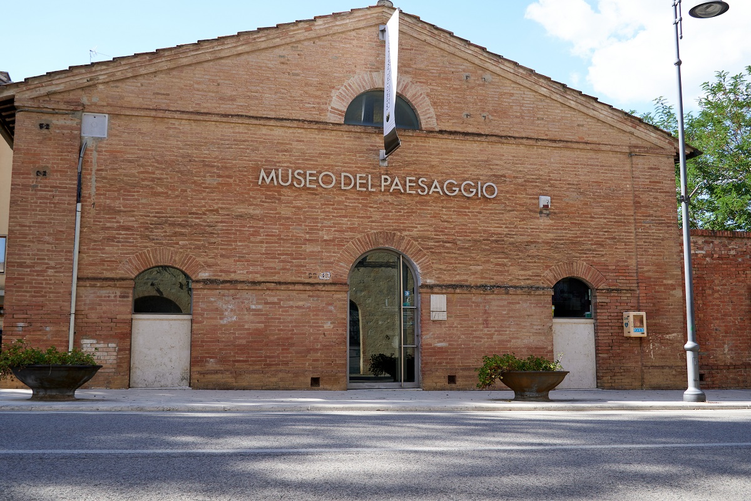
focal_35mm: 34
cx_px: 376
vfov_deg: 38.4
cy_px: 250
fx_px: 720
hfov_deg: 55.1
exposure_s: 1/400
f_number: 4
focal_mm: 23
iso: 100
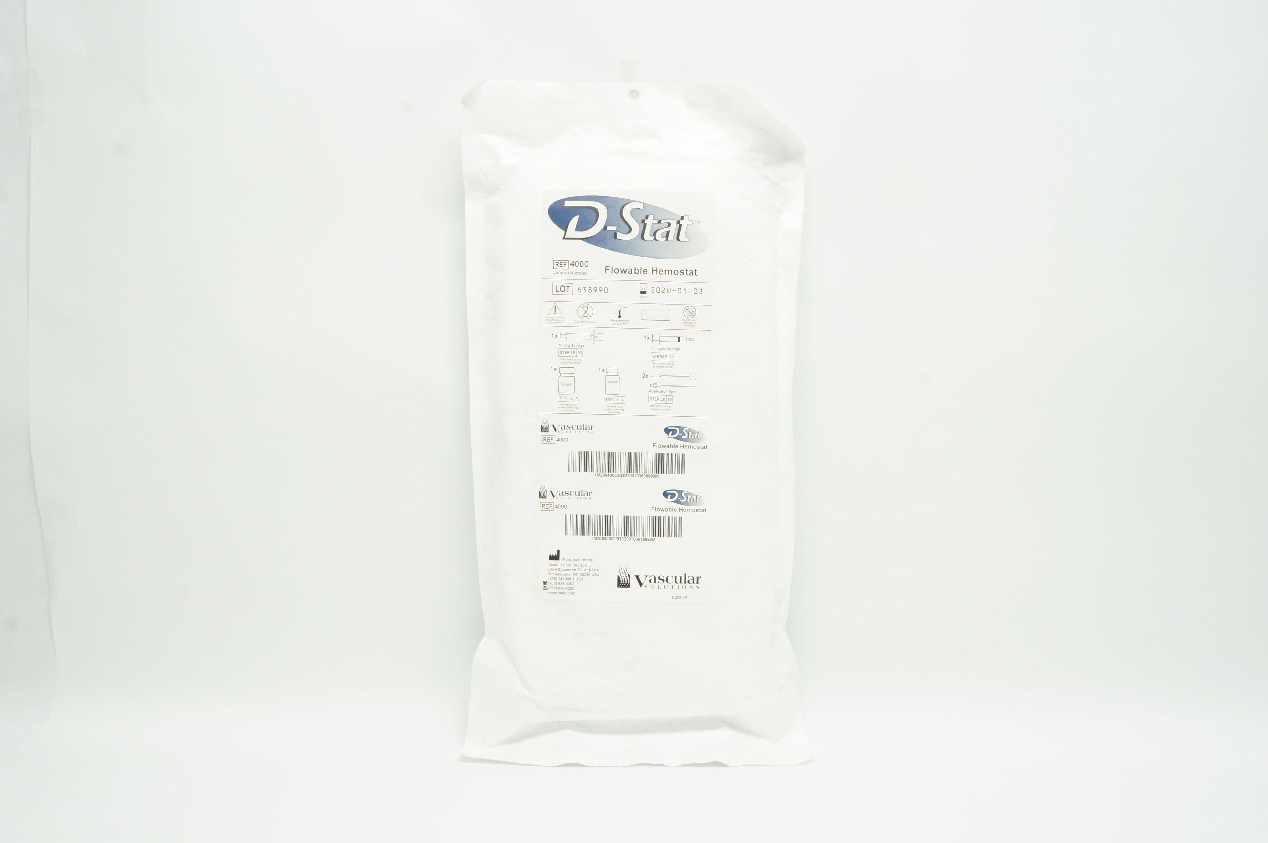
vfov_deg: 43.5
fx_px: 1056
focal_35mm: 30
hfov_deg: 62.0
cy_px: 422
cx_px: 634
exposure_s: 1/10
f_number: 13
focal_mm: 20
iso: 400
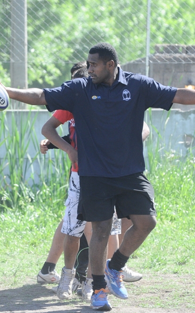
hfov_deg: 3.1
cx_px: 79
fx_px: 3633
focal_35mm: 427
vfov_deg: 4.9
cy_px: 148
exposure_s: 1/500
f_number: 5
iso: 400
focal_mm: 160
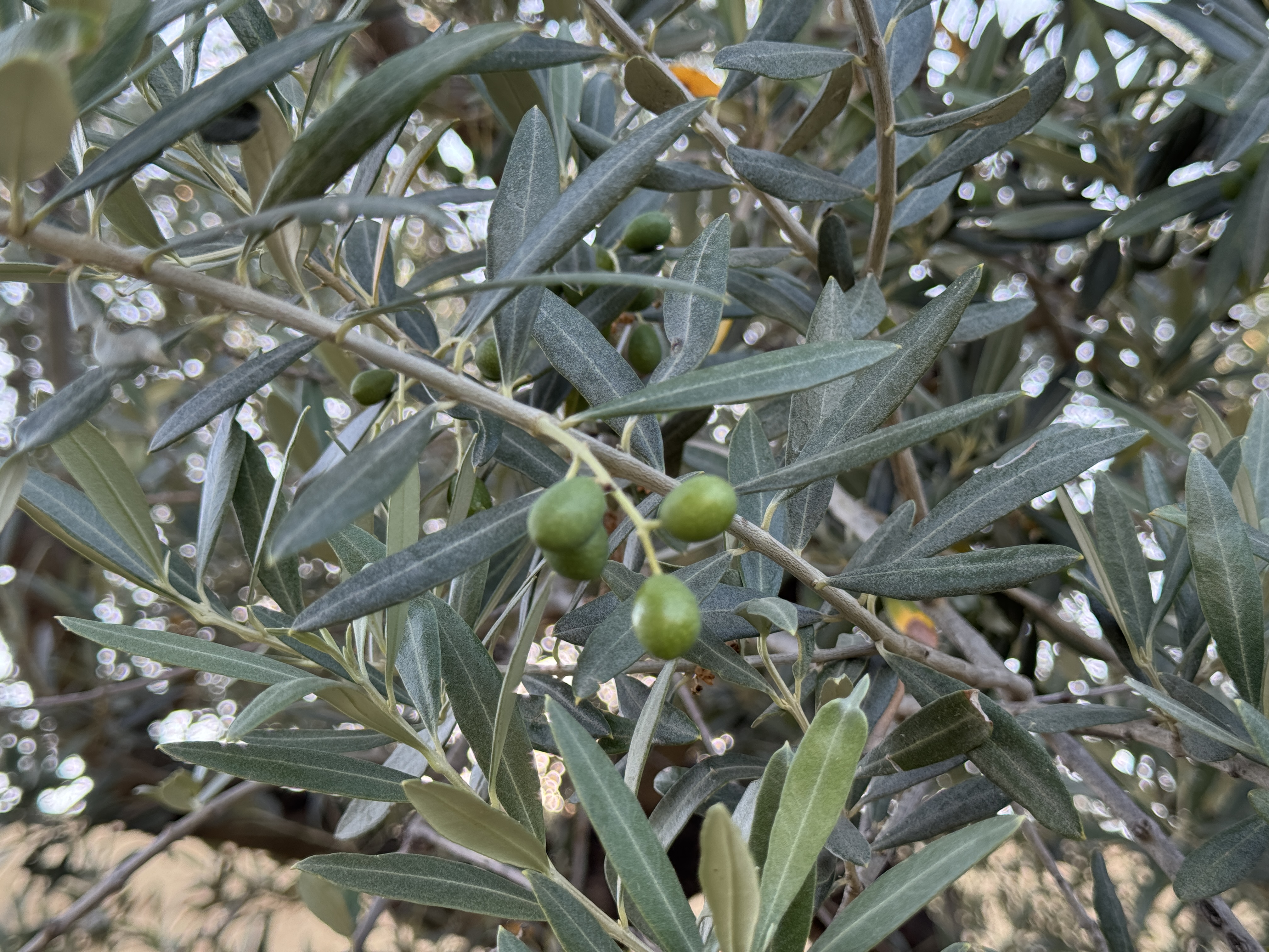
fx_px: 1760
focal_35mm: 48
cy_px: 476
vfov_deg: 30.3
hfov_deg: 39.7
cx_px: 634
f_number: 1.78
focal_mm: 6.76
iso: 64
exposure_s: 1/197
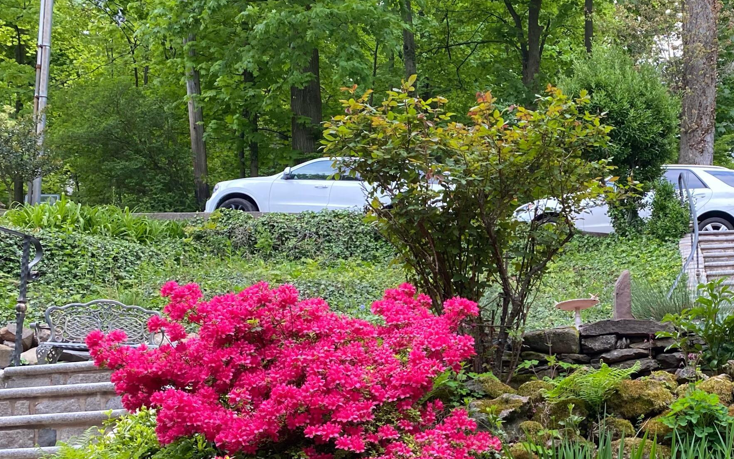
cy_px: 333
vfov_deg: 27.1
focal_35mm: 47
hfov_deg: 40.6
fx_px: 940
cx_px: 605
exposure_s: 1/115
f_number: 1.8
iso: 125
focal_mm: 4.25
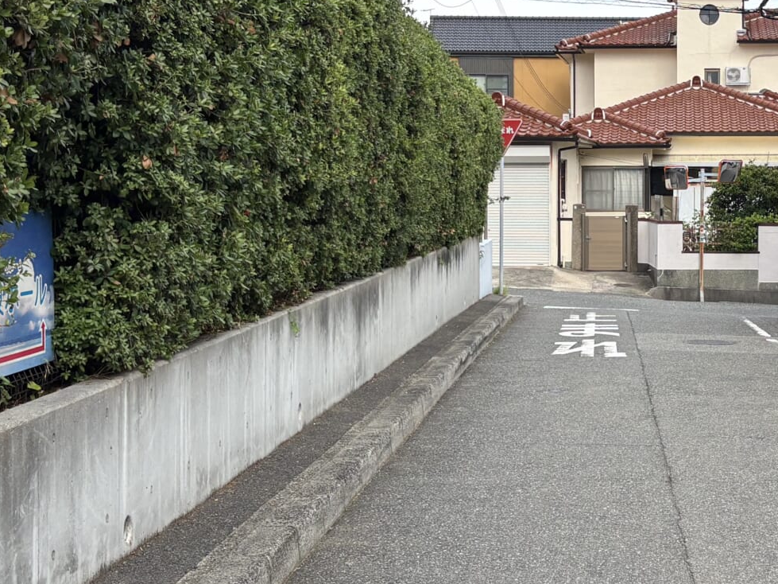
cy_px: 156
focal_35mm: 68
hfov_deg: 27.9
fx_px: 1528
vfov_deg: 21.5
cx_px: 644
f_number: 1.6
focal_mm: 5.96
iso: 50
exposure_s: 1/2141
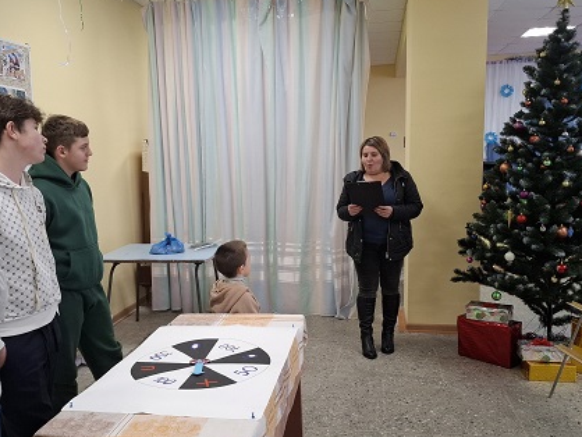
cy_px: 237
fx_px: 555
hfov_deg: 55.3
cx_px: 270
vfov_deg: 42.9
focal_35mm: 33
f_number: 1.8
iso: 200
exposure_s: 1/100
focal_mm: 5.54
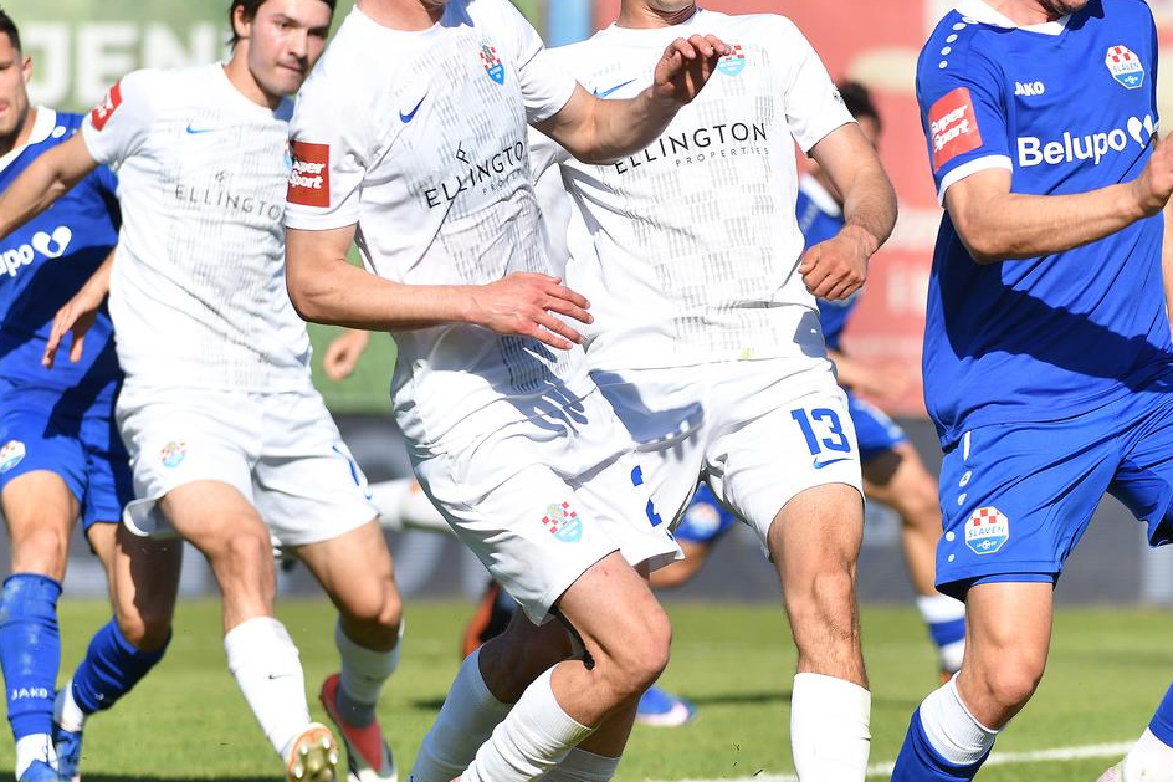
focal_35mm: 373
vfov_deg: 3.7
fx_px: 12151
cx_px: 800
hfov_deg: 5.5
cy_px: 391
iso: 200
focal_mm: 220
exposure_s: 1/1600
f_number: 5
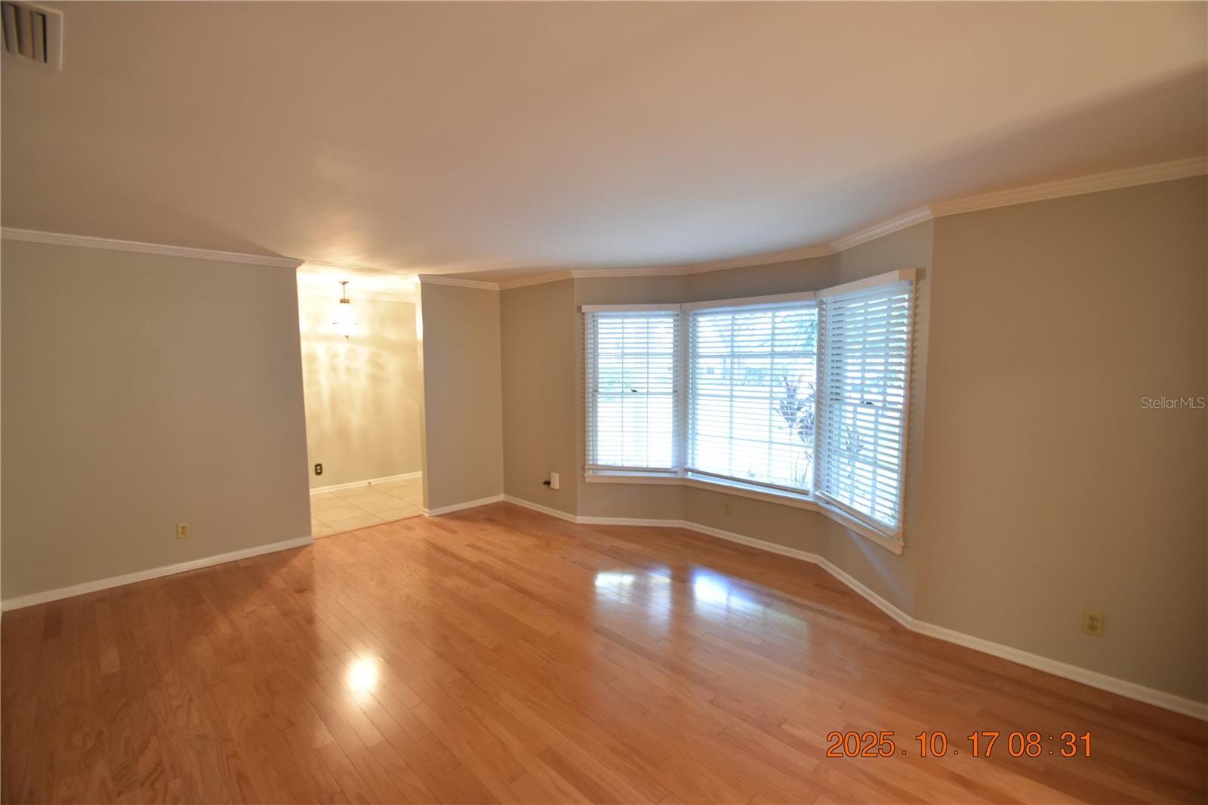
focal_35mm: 15
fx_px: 503
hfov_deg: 100.4
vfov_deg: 77.3
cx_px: 604
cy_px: 402
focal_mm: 10
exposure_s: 1/10
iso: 800
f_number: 3.5
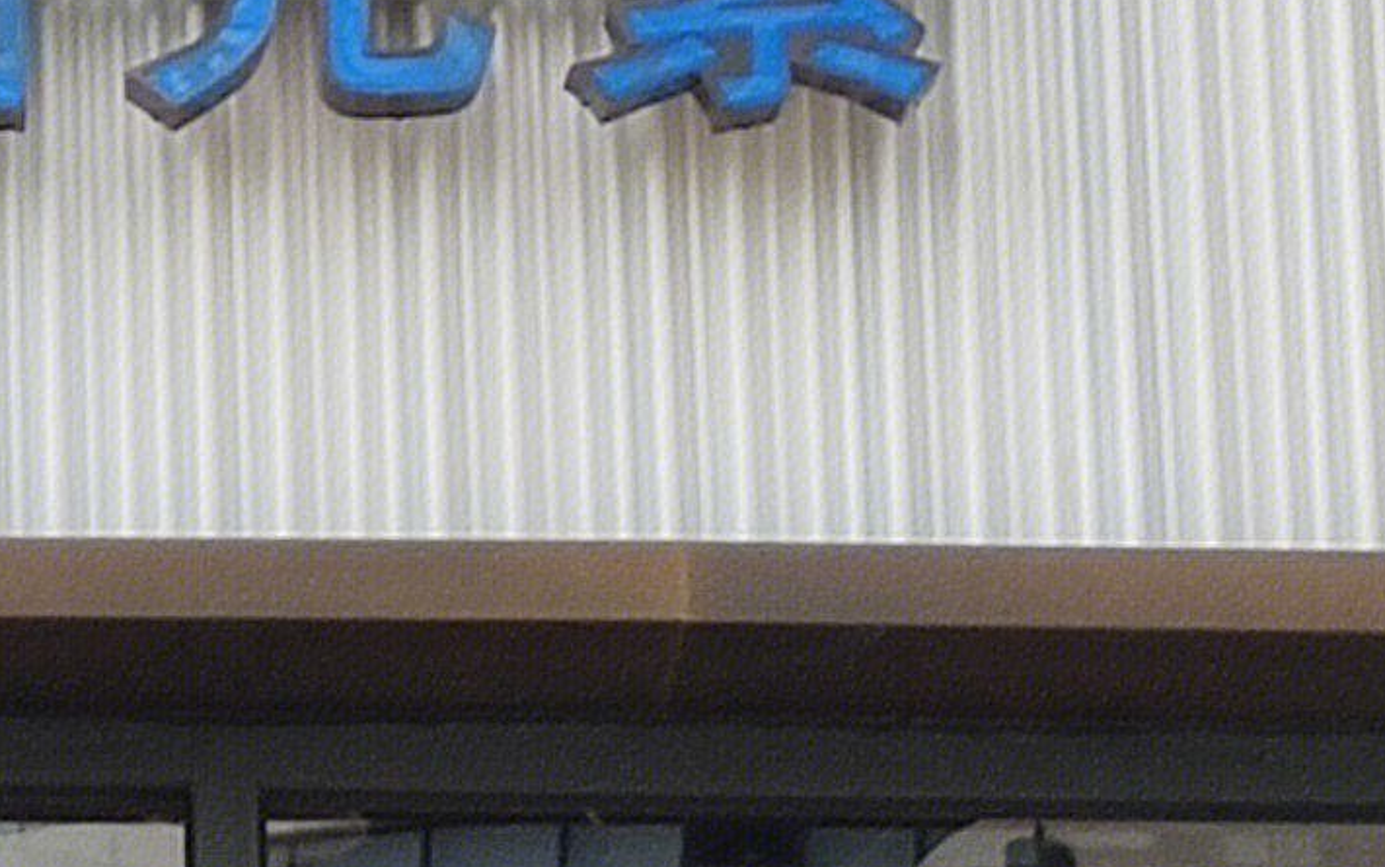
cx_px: -1595
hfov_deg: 6.6
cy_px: -362
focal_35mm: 304
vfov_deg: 4.3
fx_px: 11479
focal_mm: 4.75
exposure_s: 1/619
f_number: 1.75
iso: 112
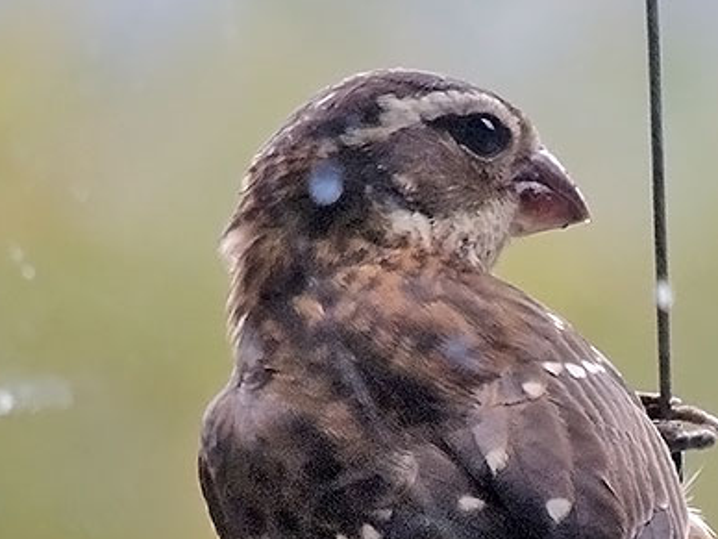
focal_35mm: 2062
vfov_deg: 0.7
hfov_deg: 1.0
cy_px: 461
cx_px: 568
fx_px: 42770
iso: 800
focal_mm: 180
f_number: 5.9
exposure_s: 1/125
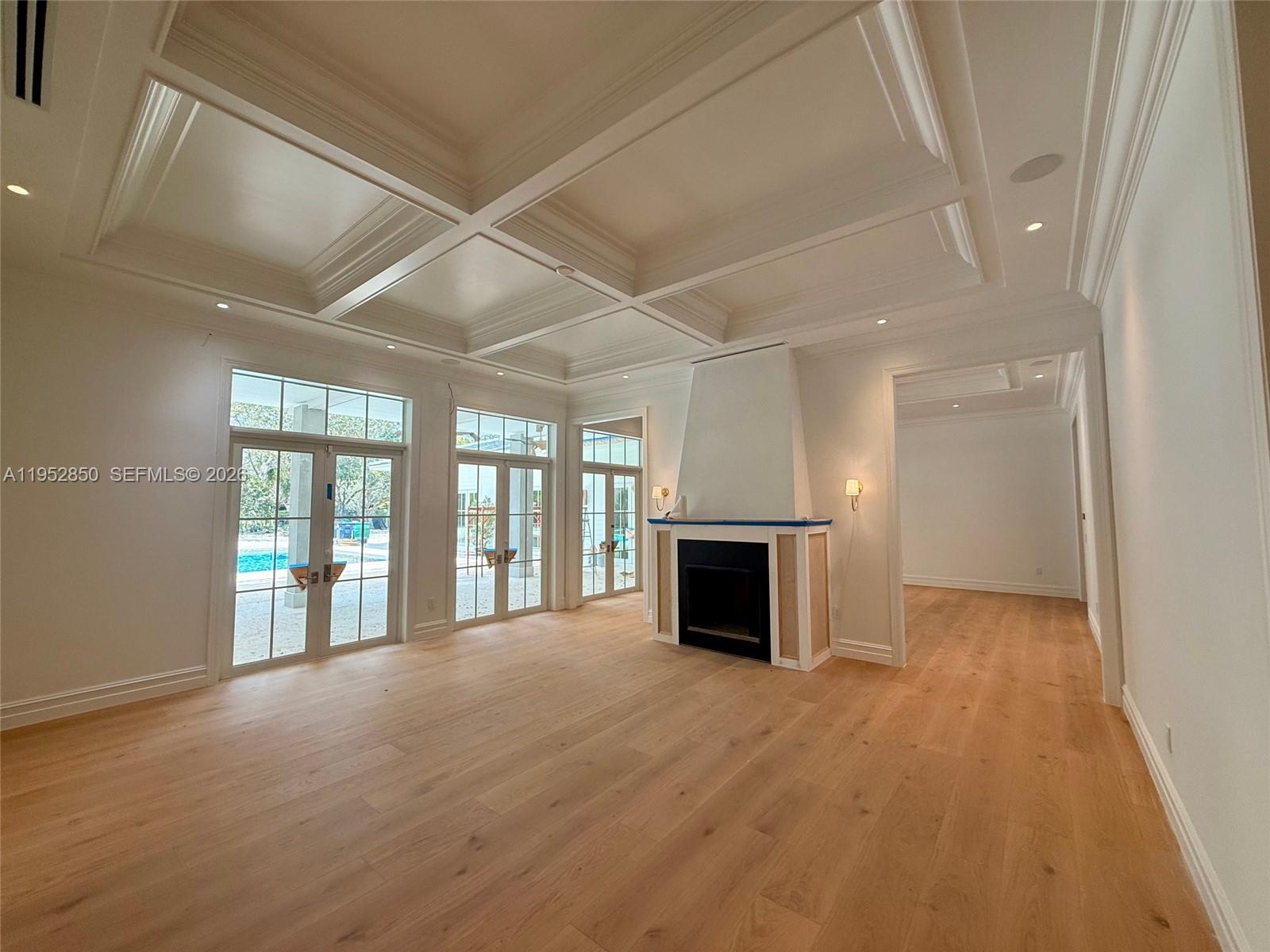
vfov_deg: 85.7
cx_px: 635
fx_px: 514
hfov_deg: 102.1
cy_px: 476
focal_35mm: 14
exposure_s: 1/164
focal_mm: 2.22
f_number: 2.2
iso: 64
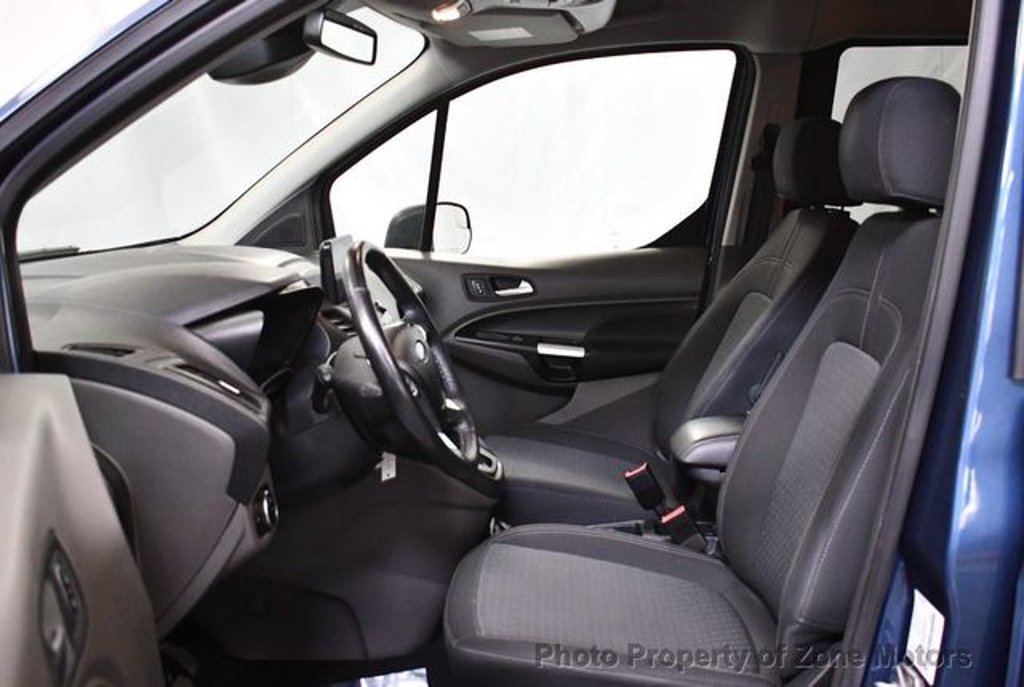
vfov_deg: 37.0
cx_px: 512
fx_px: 1026
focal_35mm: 36
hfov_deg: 53.1
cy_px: 344
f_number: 3.5
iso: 2500
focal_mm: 18
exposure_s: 1/125
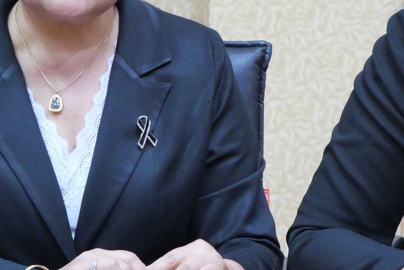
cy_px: 25
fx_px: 2650
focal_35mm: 236
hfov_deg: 8.7
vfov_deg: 5.8
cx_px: 92
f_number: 6.3
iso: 3200
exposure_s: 1/20
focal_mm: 55
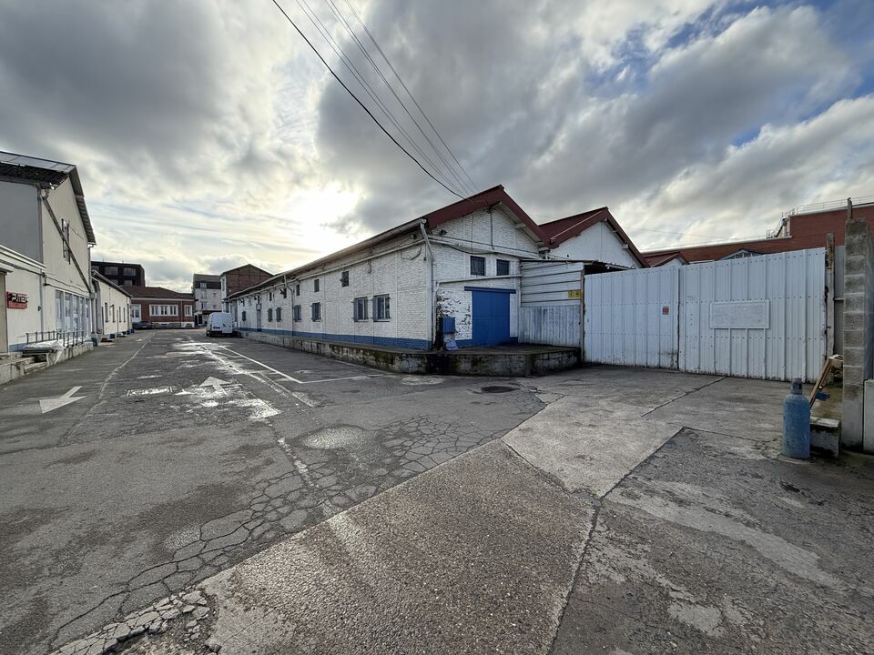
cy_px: 328
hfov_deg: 102.1
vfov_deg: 85.7
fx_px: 353
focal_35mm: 14
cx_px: 437
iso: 64
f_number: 2.2
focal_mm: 2.22
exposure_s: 1/742
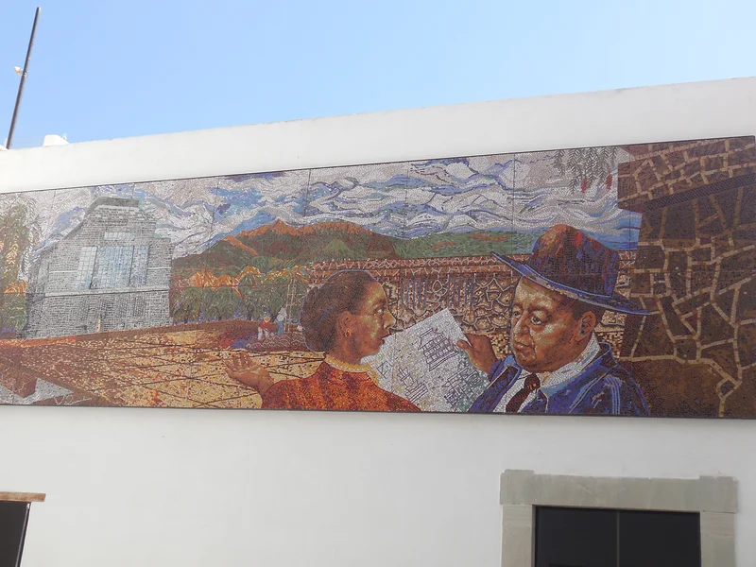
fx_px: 961
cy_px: 284
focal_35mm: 44
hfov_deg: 42.9
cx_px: 378
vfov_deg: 32.9
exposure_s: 1/400
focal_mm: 7.8
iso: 125
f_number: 4.5
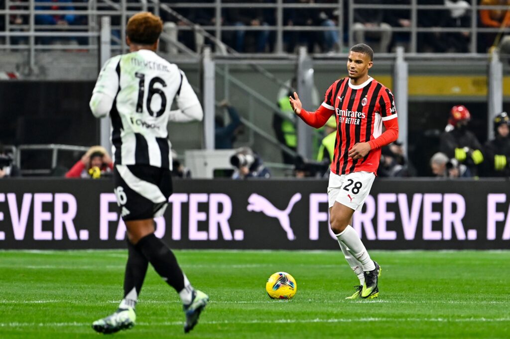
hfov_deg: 5.2
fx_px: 5662
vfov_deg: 3.4
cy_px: 170
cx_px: 255
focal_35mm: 400
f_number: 4.5
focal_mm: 400
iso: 2000
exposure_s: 1/800
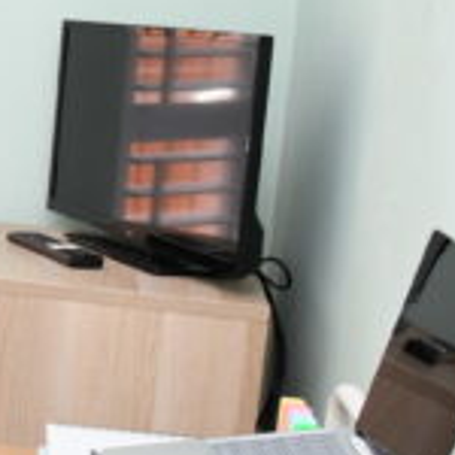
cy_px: 173
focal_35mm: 87
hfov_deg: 12.7
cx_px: -767
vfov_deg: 19.9
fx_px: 1294
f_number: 5.6
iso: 560
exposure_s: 1/125
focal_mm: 10
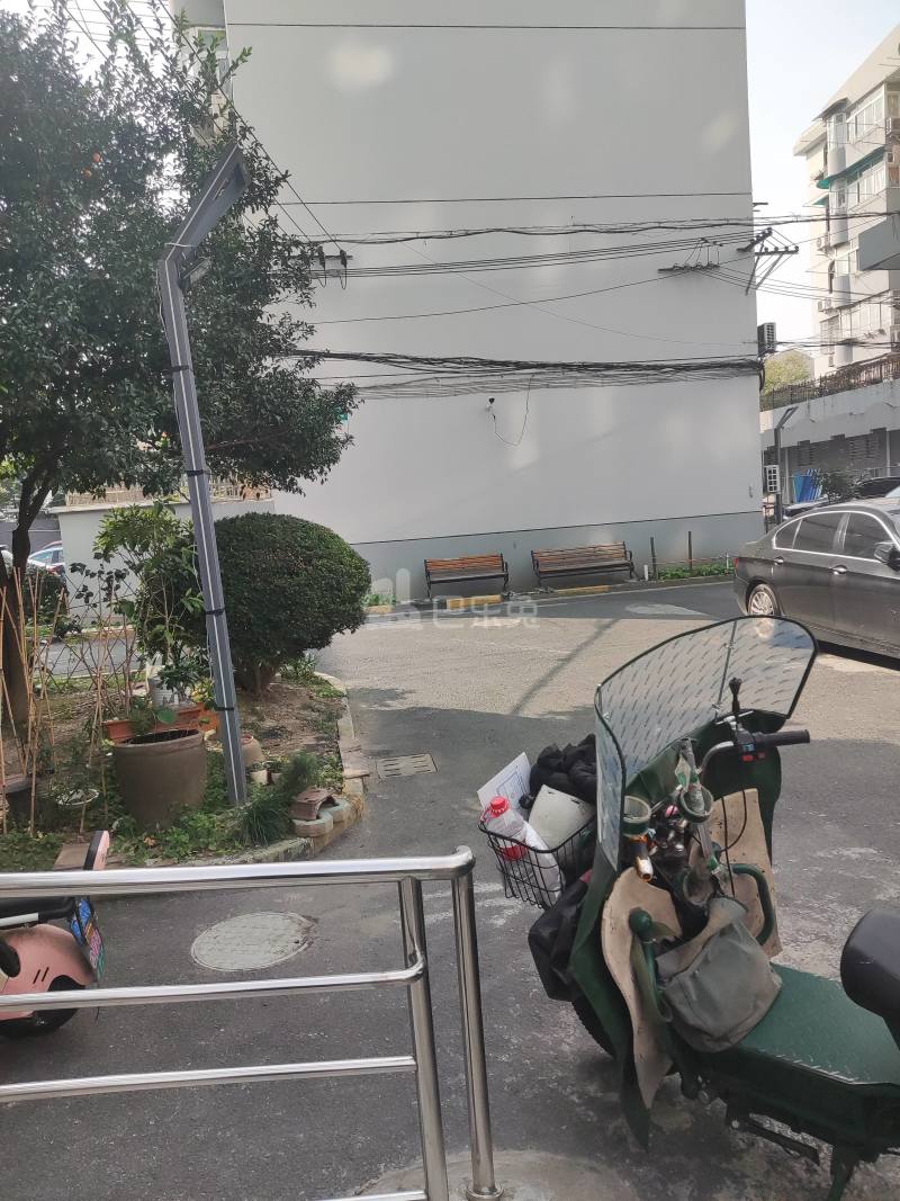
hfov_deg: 53.1
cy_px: 600
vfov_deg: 67.3
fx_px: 901
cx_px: 450
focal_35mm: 26
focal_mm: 4.74
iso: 50
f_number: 1.79
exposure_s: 1/815
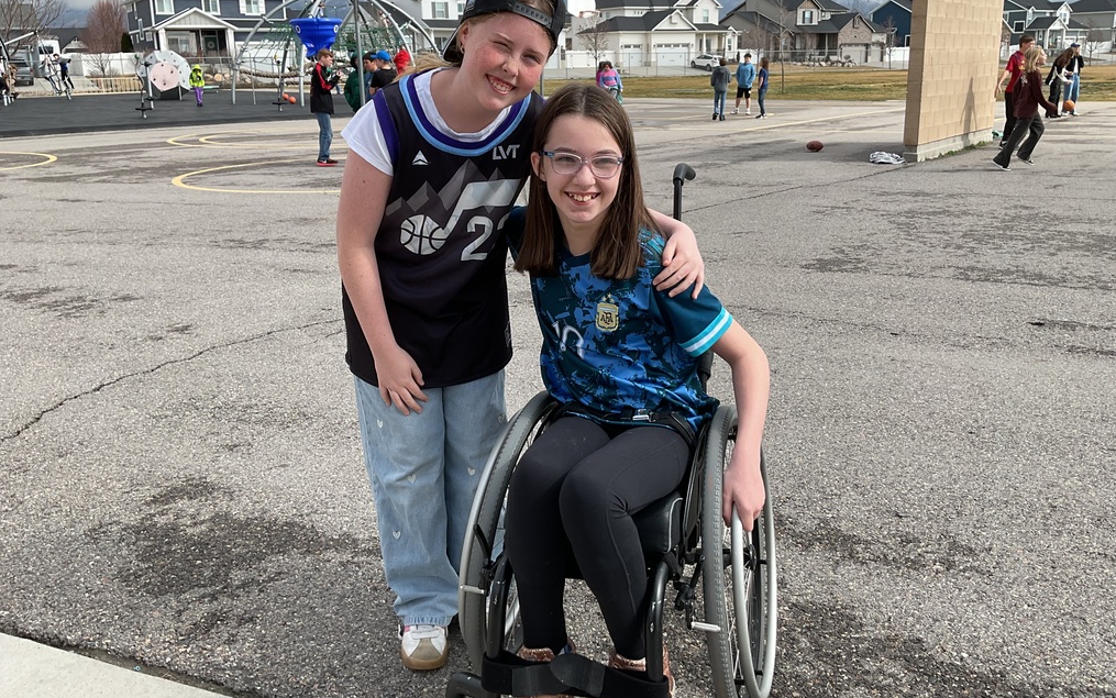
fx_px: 943
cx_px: 556
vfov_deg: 40.5
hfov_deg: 61.2
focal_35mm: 31
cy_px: 285
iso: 16
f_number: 1.8
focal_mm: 3
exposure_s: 1/1342
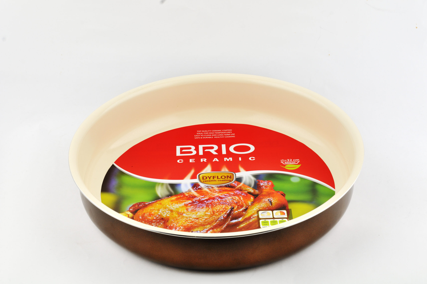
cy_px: 142
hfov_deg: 24.2
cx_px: 214
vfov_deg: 16.2
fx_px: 995
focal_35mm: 84
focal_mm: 56
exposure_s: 1/100
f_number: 11
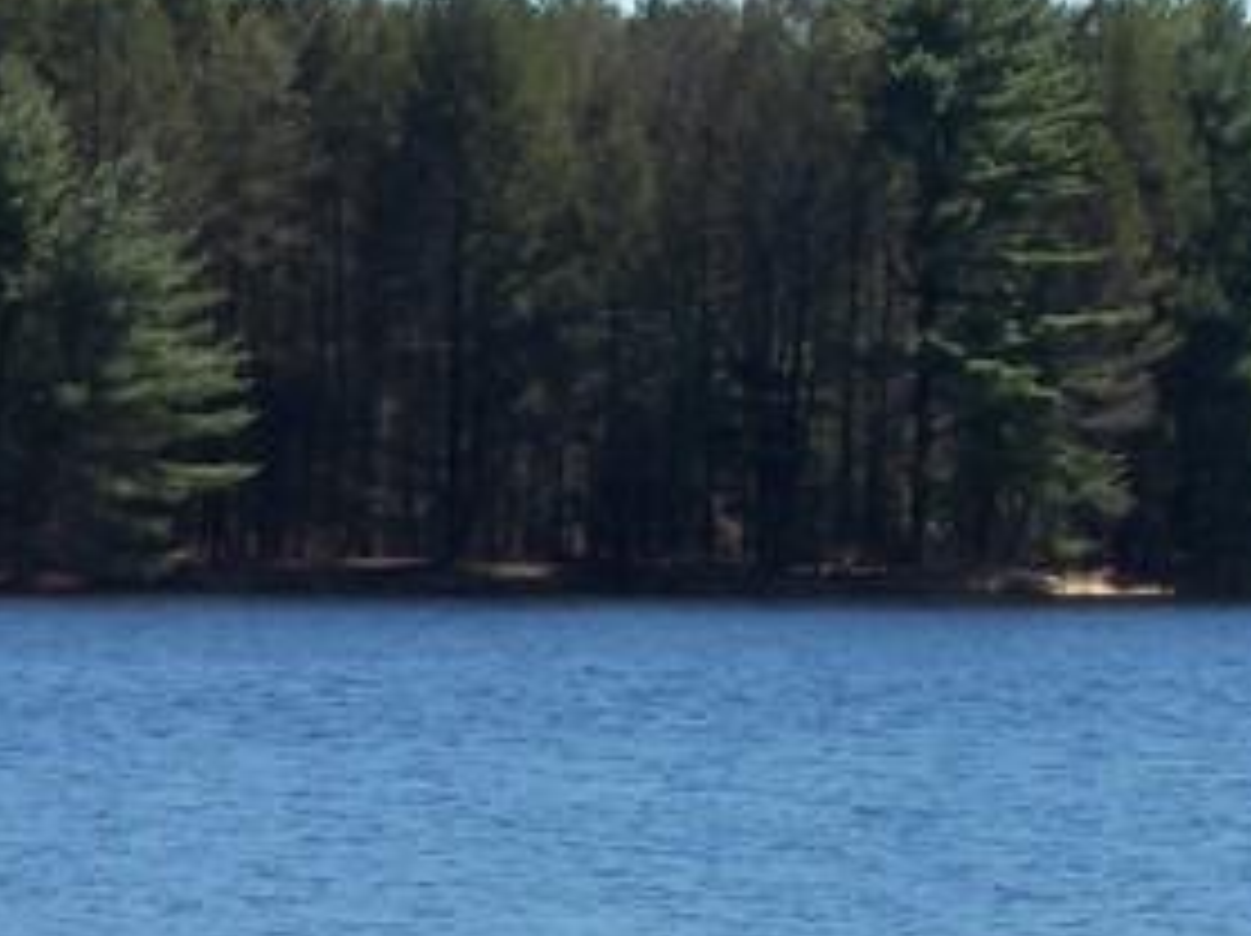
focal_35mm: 256
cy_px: 954
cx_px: 166
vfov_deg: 5.8
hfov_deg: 7.7
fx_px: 9244
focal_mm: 16.8
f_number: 9.5
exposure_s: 1/180
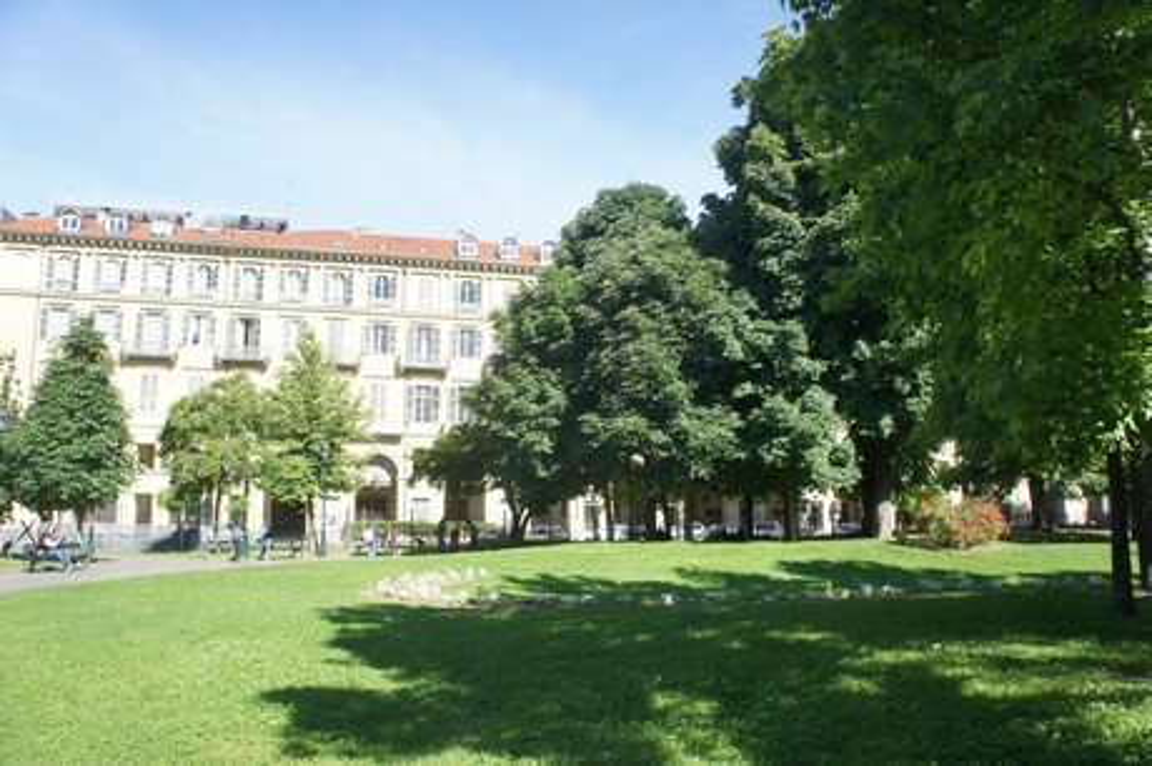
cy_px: 383
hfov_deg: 67.4
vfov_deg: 47.9
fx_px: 863
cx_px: 576
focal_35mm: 27
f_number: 7.1
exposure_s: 1/250
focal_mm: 18
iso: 320
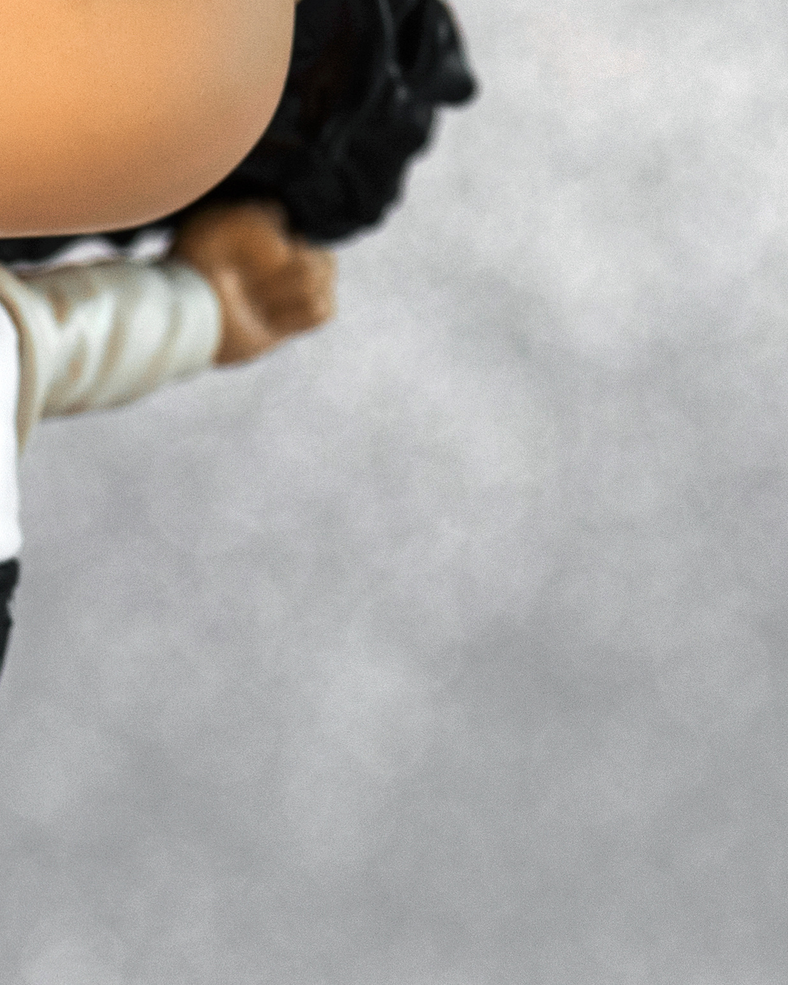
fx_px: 11224
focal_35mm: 385
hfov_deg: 4.0
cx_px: 608
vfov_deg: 5.0
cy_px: 63
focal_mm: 105
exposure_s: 1/125
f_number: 7.1
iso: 400
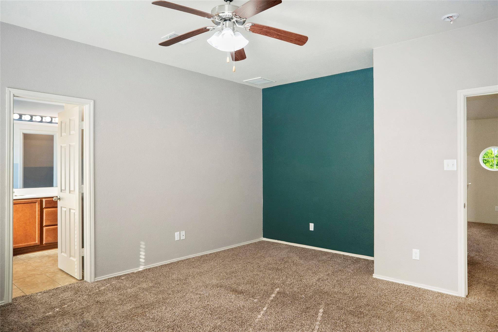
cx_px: 249
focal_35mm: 22
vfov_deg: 57.2
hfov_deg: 78.6
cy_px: 166
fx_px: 304
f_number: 5.6
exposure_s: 1/80
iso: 400
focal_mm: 15
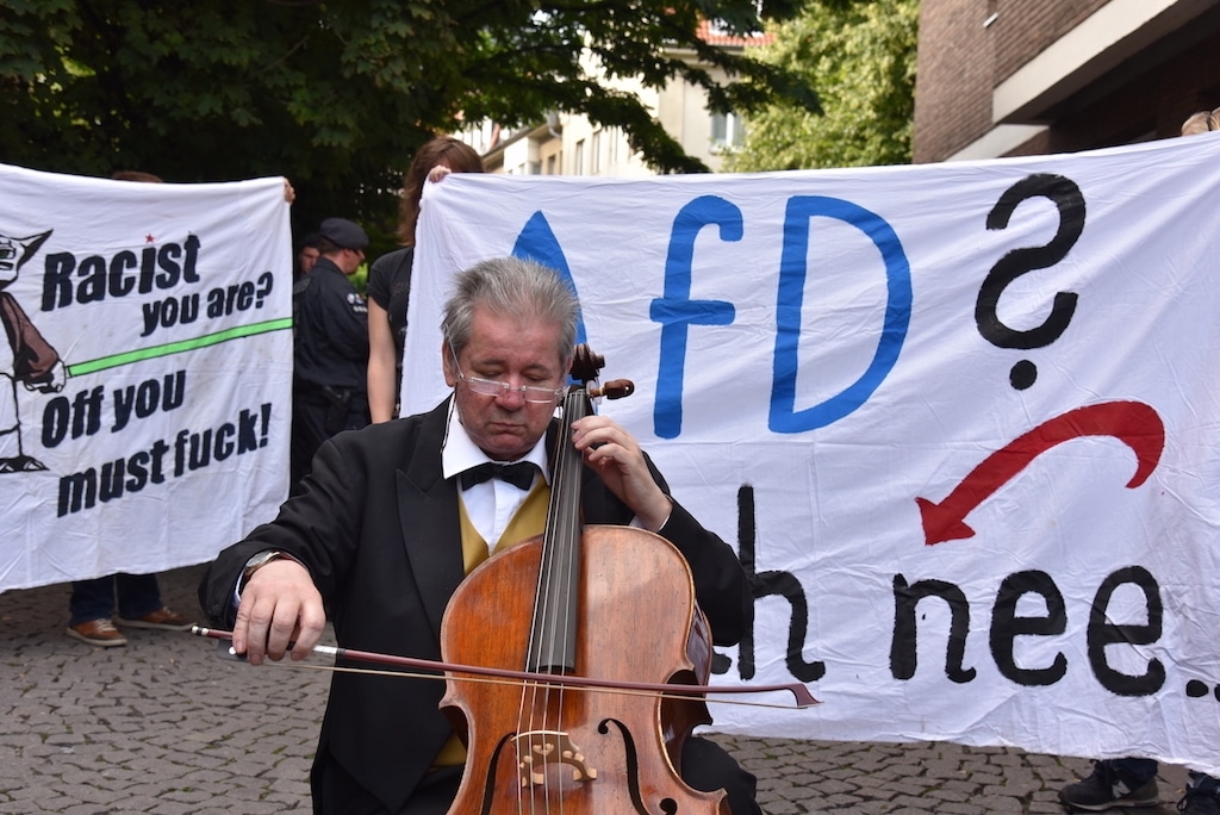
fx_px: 1492
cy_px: 408
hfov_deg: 44.5
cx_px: 610
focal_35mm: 44
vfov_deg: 30.6
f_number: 7.1
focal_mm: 44
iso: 400
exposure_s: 1/200
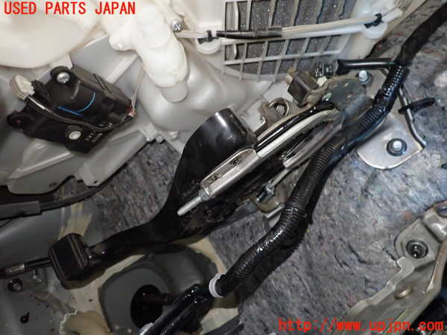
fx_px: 323
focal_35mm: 25
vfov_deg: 54.9
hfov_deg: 69.4
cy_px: 168
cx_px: 224
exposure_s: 1/30
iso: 500
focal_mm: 4.5
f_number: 2
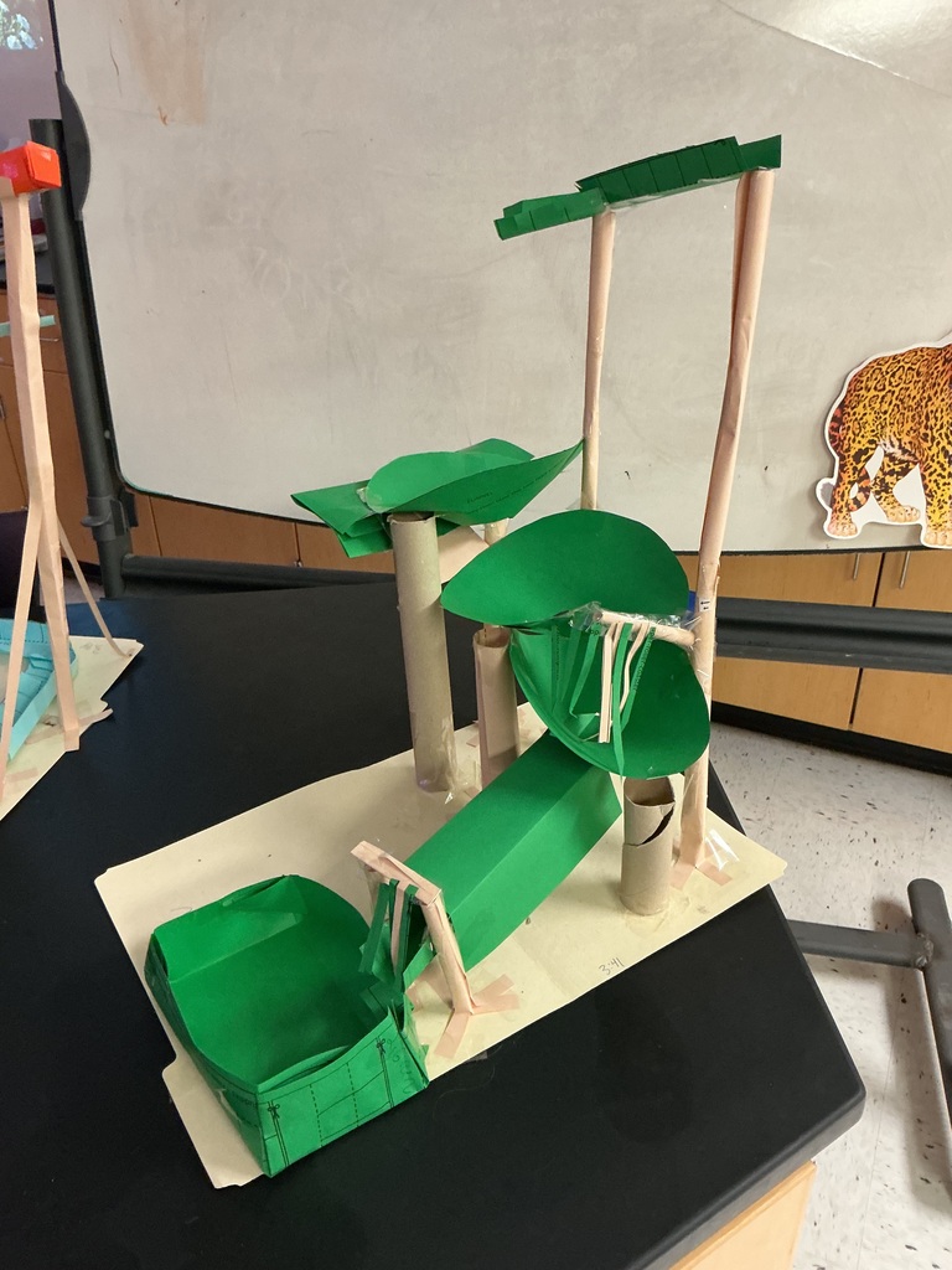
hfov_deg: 48.2
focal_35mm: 29
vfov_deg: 61.7
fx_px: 1063
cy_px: 635
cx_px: 476
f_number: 1.8
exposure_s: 1/40
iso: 200
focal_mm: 3
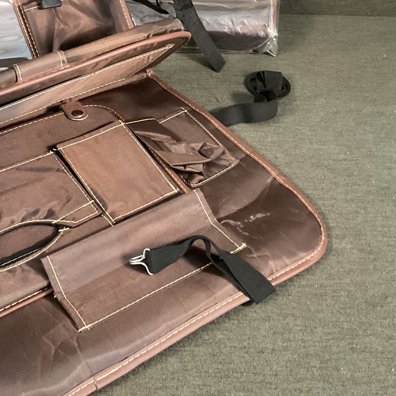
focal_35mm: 53
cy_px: 99
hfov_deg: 32.0
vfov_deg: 31.6
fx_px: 686
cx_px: 141
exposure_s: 1/30
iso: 320
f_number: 1.8
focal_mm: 3
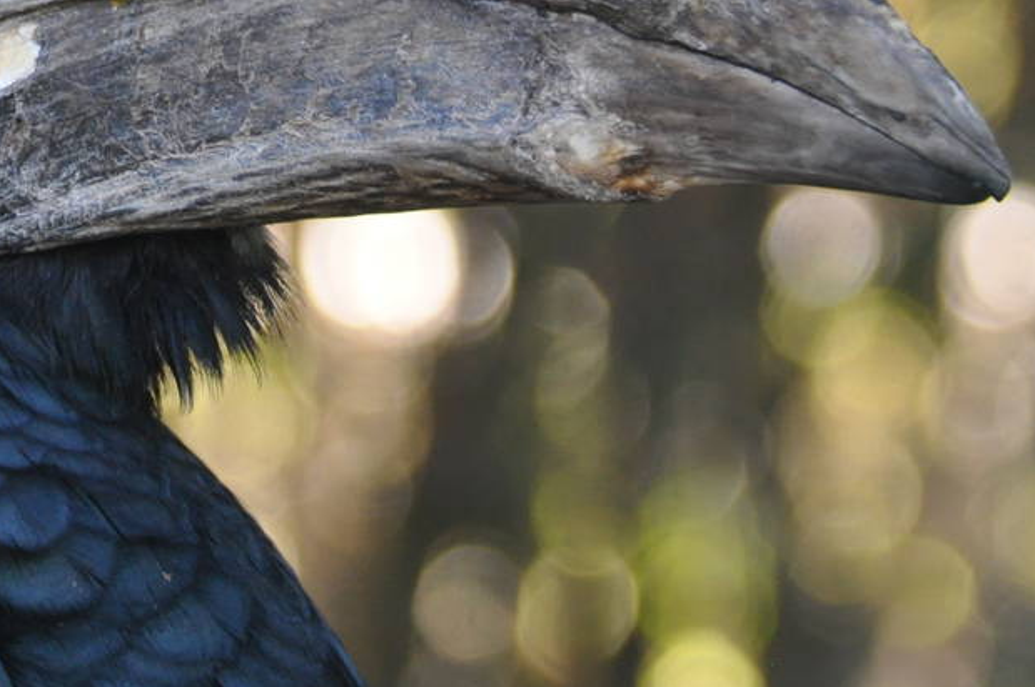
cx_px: 37
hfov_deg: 5.3
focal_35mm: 387
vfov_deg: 3.5
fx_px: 11114
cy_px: -101
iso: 1000
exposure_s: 1/160
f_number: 6.3
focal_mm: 100
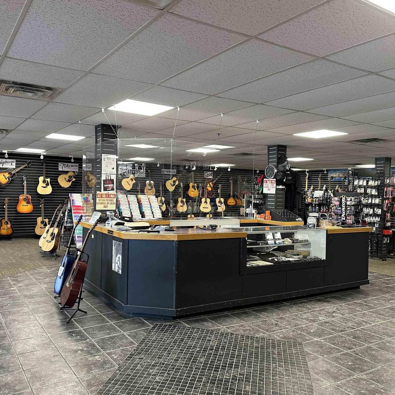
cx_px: 171
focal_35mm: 29
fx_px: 374
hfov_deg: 55.4
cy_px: 198
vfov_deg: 55.6
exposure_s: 1/60
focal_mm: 6.86
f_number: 1.78
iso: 250
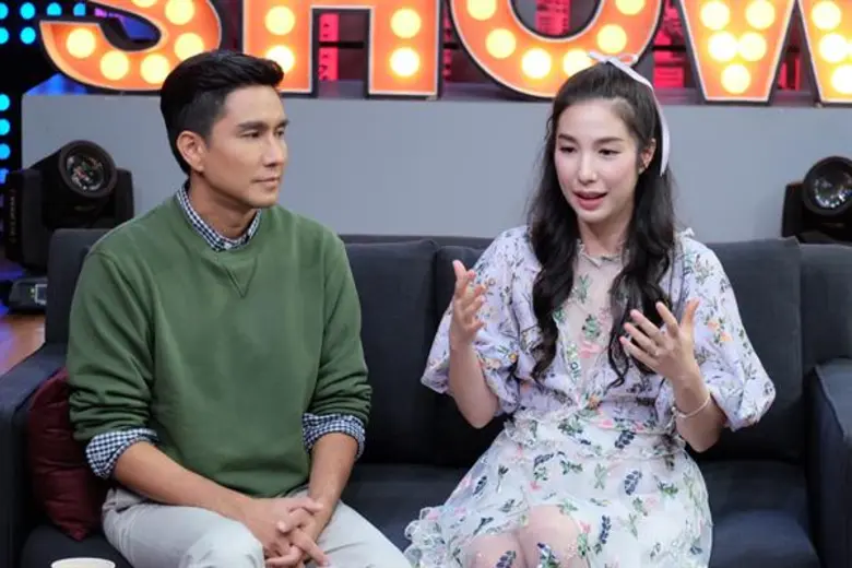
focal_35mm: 113
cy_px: 284
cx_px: 426
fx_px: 2674
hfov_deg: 18.1
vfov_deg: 12.1
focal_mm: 75.4
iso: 1250
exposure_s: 1/80
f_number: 5
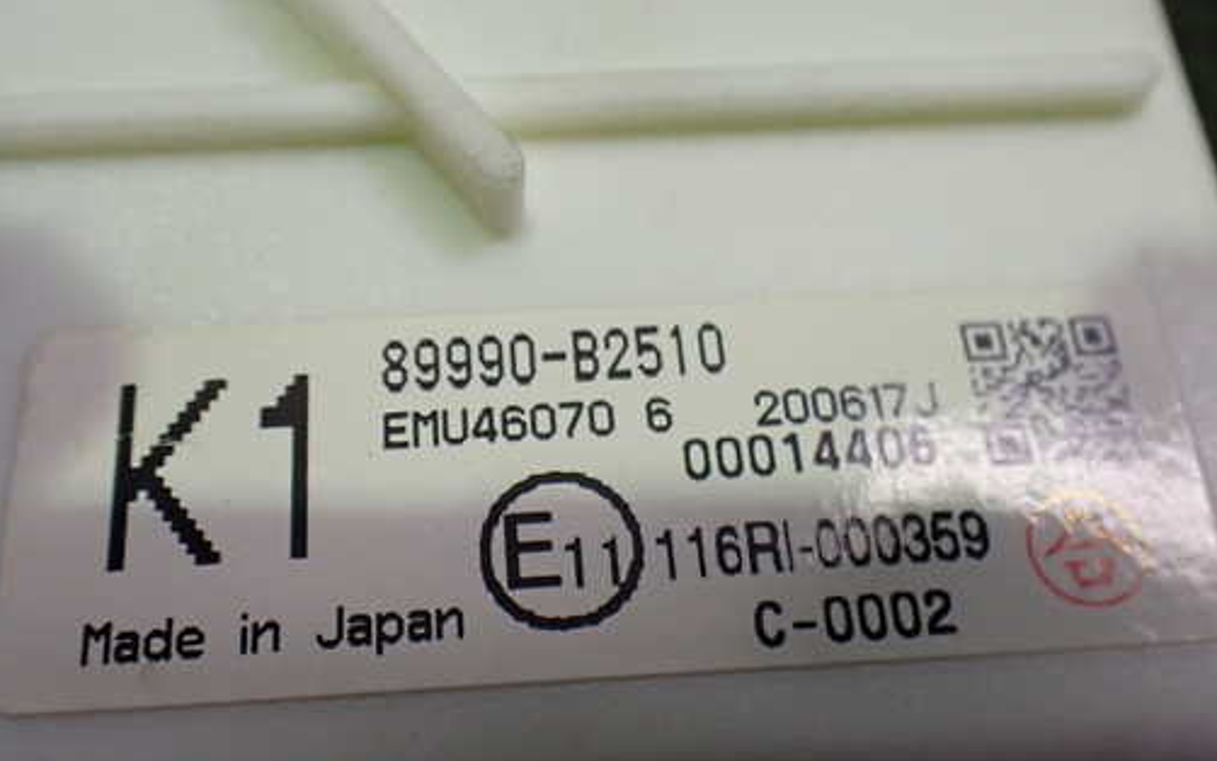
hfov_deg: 51.5
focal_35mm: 38
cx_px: 589
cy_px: 385
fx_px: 1261
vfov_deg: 33.6
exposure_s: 1/125
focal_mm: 5.4
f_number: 2.3
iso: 500
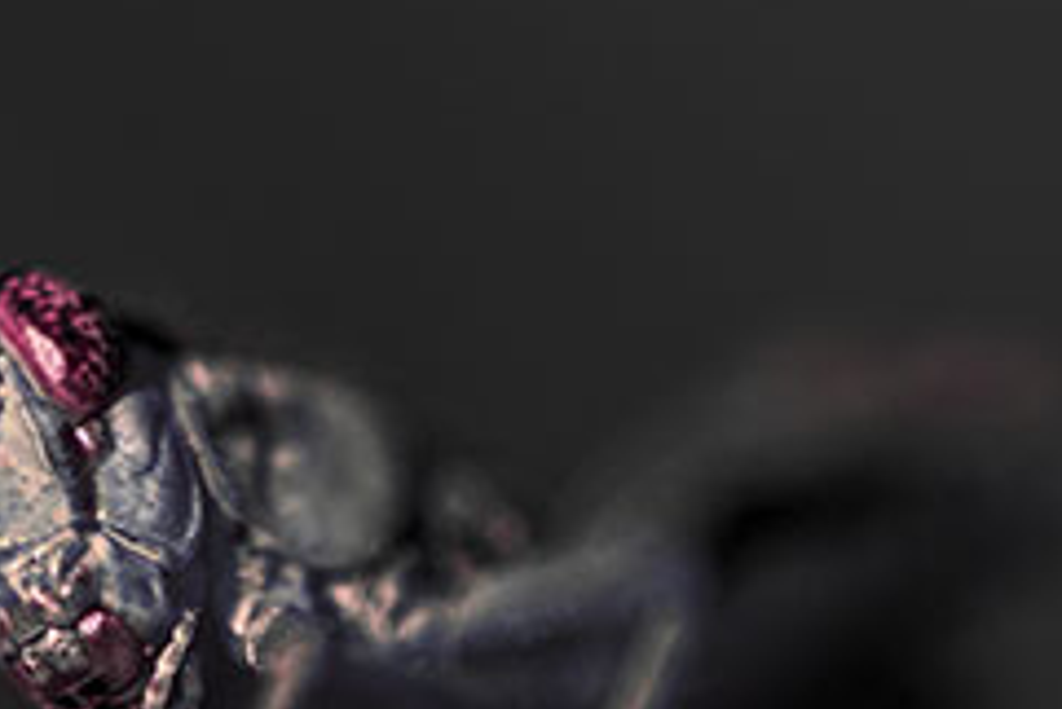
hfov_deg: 4.7
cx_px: 167
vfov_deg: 3.2
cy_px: 495
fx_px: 12840
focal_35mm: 435
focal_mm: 210
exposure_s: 1/800
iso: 500
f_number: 11
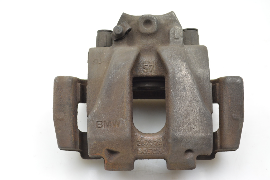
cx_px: 135
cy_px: 90
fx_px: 450
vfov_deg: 22.6
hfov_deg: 33.4
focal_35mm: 60
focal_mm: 40
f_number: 6.3
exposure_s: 1/160
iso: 1250
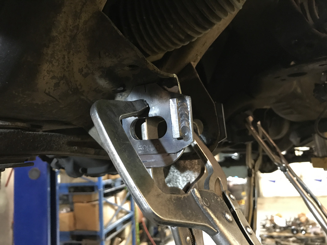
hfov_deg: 63.4
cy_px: 122
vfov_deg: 49.7
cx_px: 164
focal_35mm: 28
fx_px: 264
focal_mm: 3.99
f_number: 1.8
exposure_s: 1/6
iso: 100
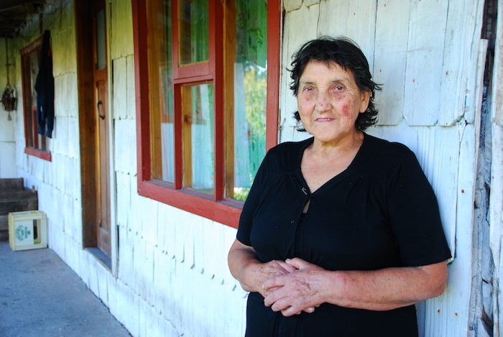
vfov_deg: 28.2
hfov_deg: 41.1
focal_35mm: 48
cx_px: 252
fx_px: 672
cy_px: 168
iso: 200
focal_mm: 32
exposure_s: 1/50
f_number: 4.2
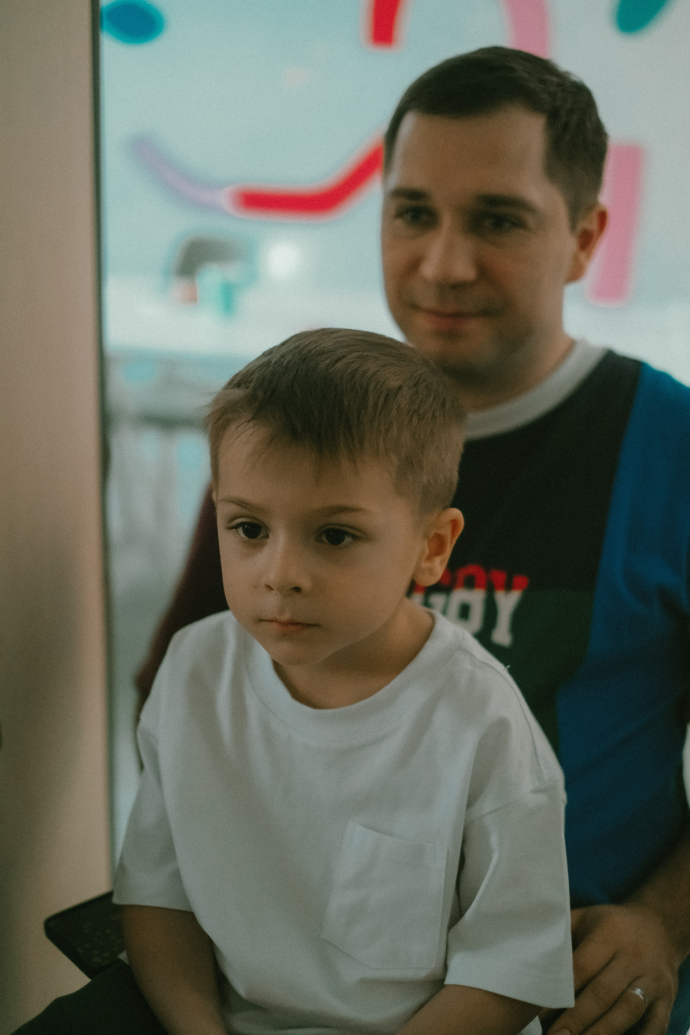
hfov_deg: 25.5
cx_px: 345
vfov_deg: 37.5
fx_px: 1524
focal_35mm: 53
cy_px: 518
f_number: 1.4
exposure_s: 1/250
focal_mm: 35
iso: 8000
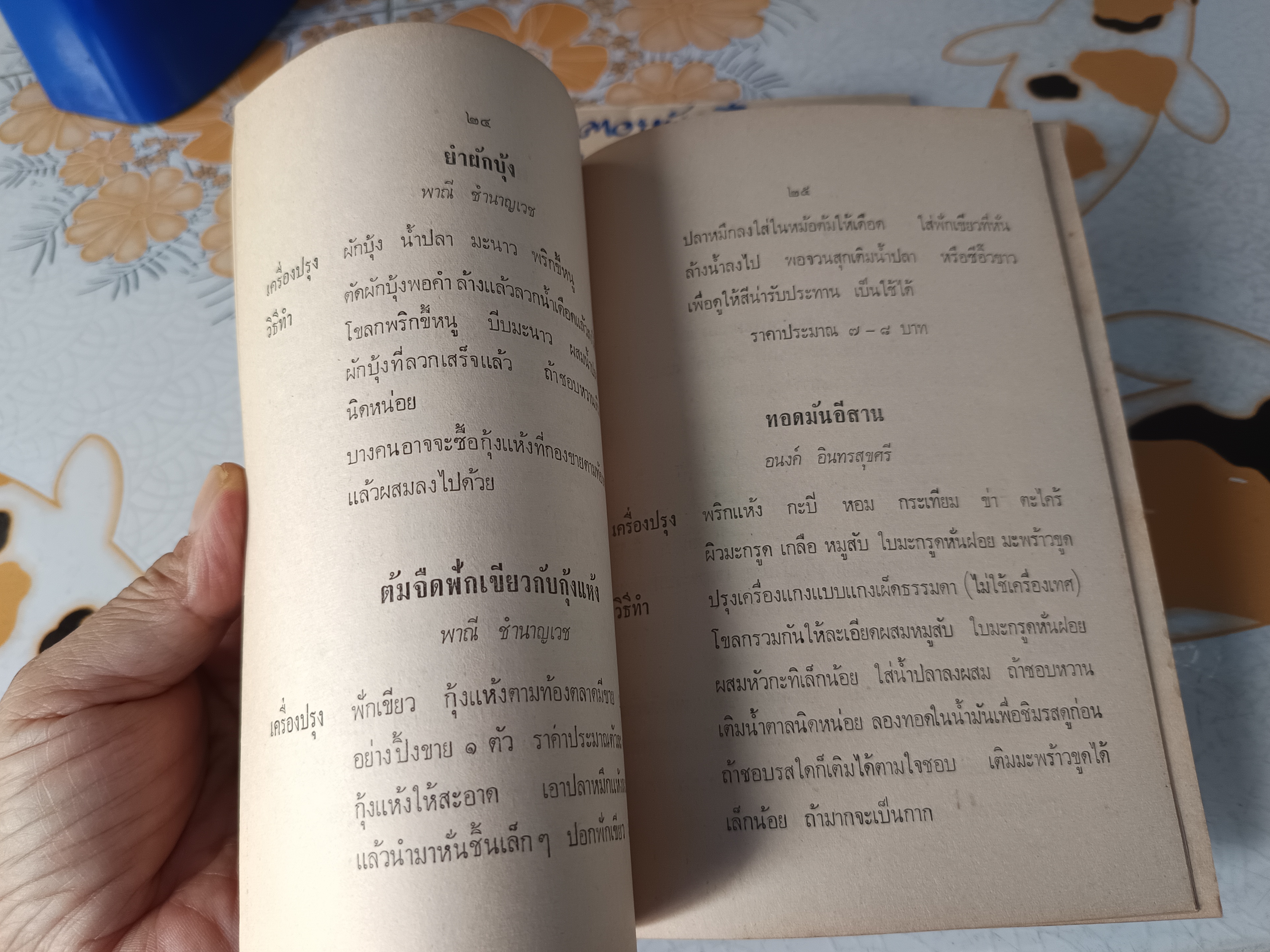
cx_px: 618
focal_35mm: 25
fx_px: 917
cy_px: 492
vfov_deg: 54.9
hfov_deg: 69.4
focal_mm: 5.31
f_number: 1.7
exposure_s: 1/50
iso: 304
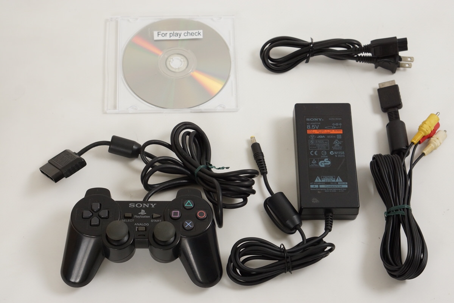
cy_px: 152
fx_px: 946
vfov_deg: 18.2
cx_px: 227
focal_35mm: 75
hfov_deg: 27.0
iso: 640
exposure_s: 1/80
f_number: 6.3
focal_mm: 50
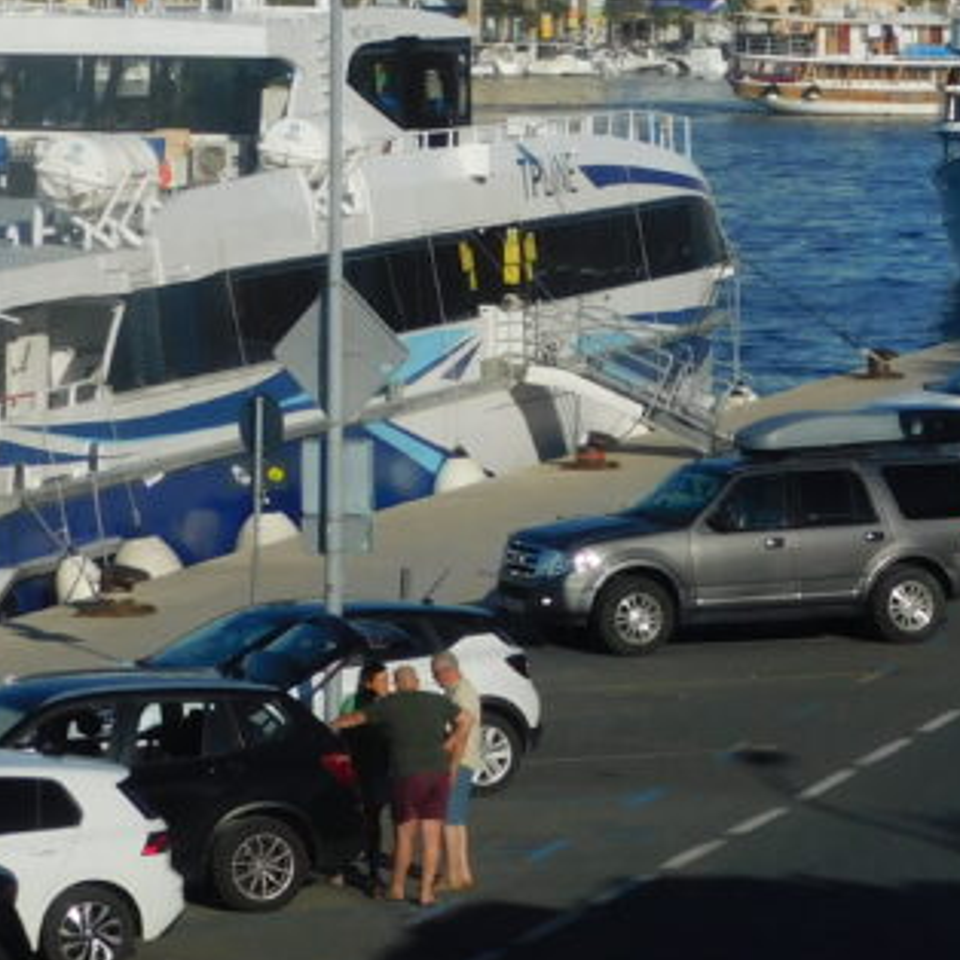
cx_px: 899
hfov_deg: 9.2
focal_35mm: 190
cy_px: -128
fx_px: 5961
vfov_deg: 9.1
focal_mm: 11.7
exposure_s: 1/500
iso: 125
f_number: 8.4
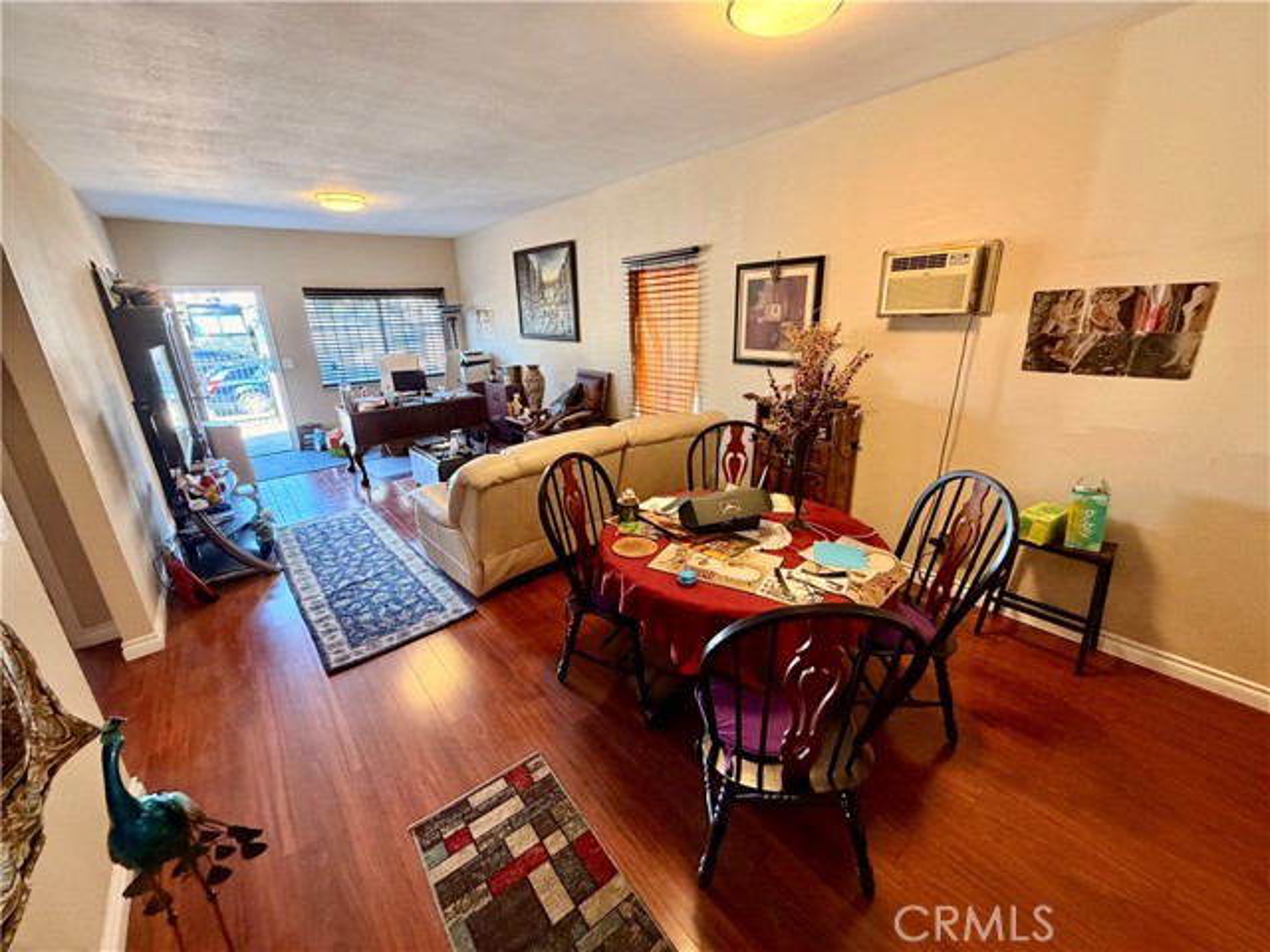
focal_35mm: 14
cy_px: 476
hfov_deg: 102.1
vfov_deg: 85.7
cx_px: 635
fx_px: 514
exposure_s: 1/60
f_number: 2.2
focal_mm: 2.22
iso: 400
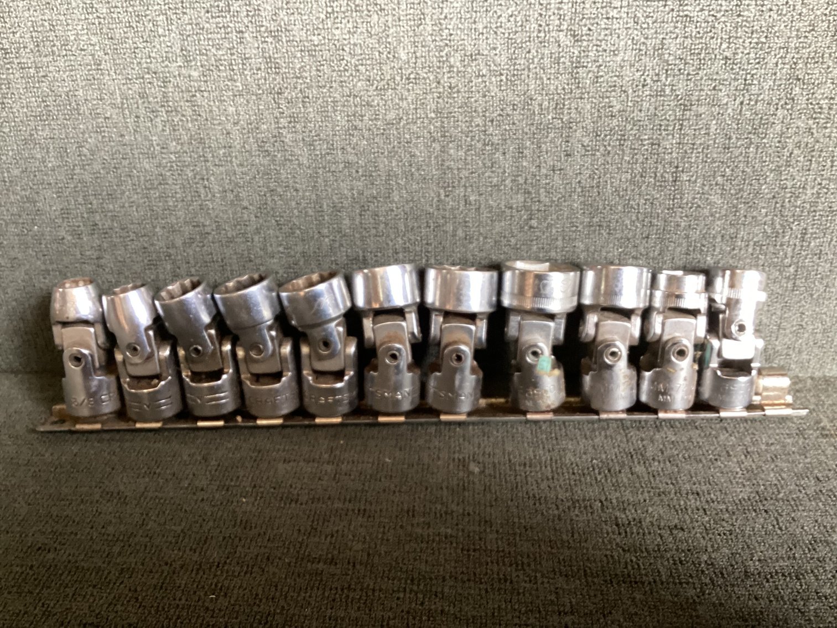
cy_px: 314
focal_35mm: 31
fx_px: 750
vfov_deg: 45.4
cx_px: 418
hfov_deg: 58.3
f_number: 2.4
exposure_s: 1/33
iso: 320
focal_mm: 3.3
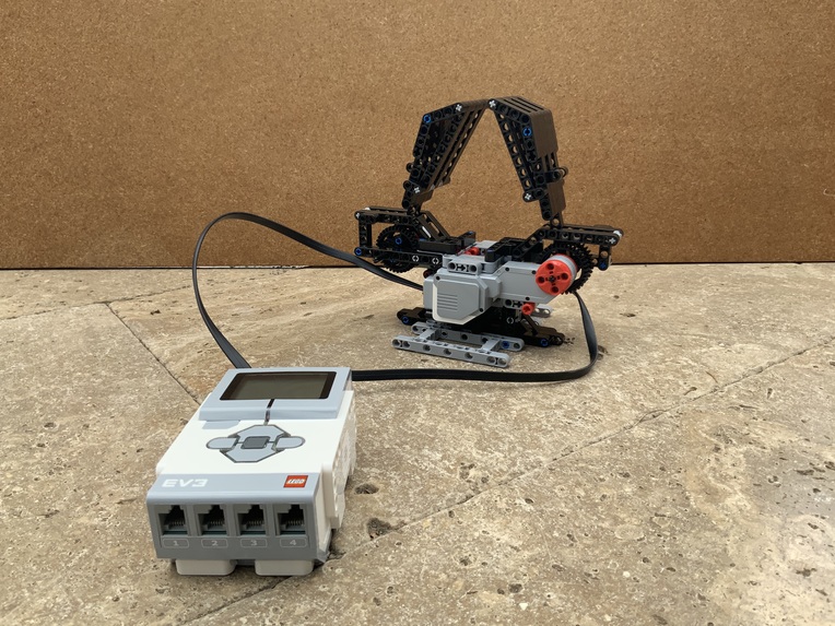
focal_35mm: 29
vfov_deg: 48.2
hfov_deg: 61.7
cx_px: 418
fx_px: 700
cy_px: 313
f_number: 1.8
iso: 16
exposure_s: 1/386
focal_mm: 3
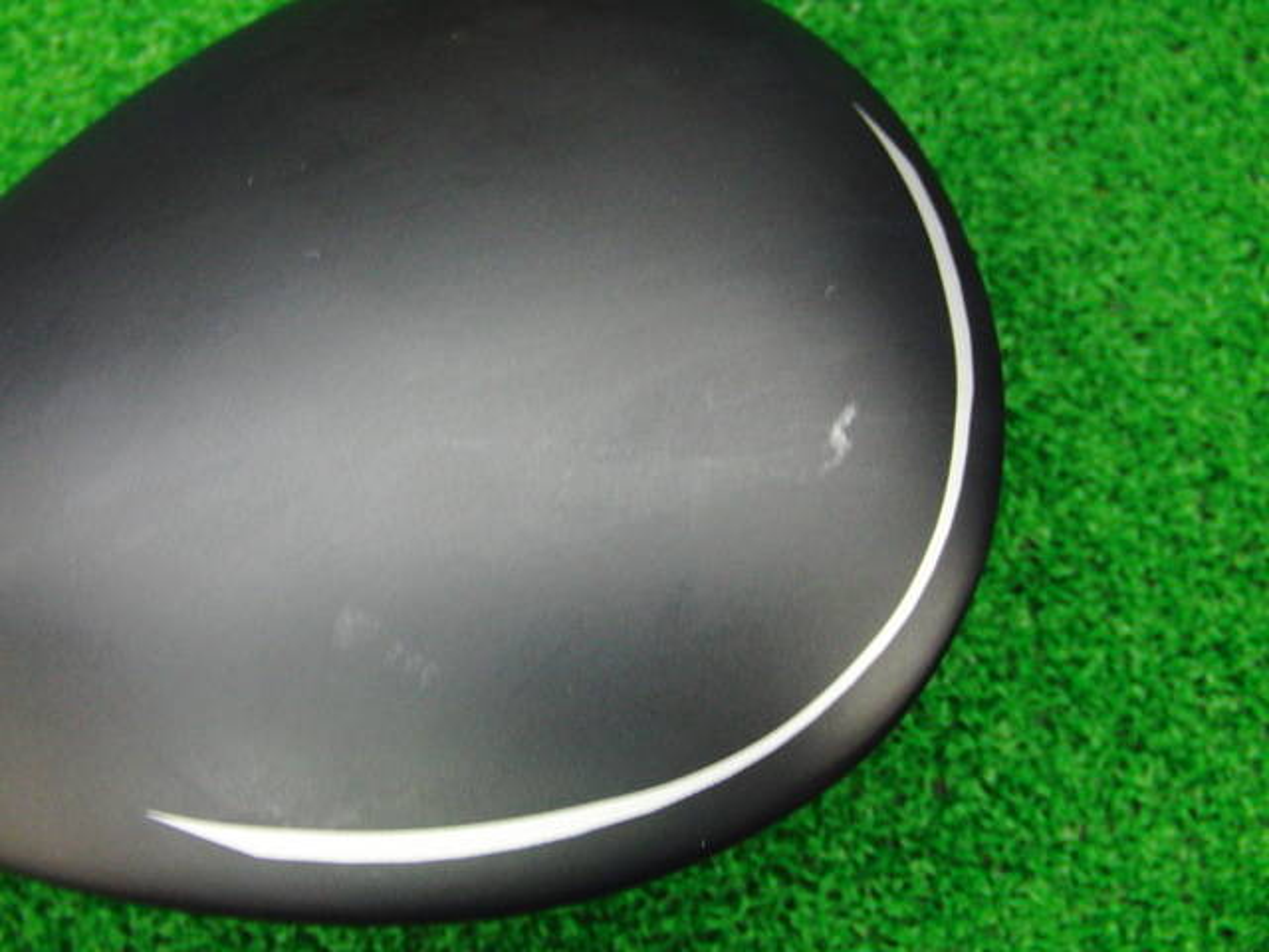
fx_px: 1356
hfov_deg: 50.1
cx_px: 634
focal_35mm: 37
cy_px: 476
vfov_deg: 38.7
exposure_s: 1/25
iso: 400
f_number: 3.6
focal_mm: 6.42
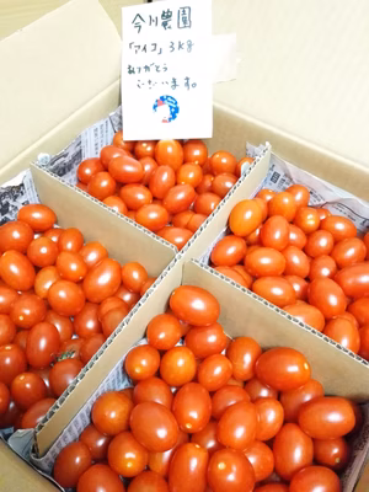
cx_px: 184
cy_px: 246
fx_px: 412
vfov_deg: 61.7
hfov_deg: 48.2
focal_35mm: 29
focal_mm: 3.8
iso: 1600
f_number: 2
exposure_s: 1/30
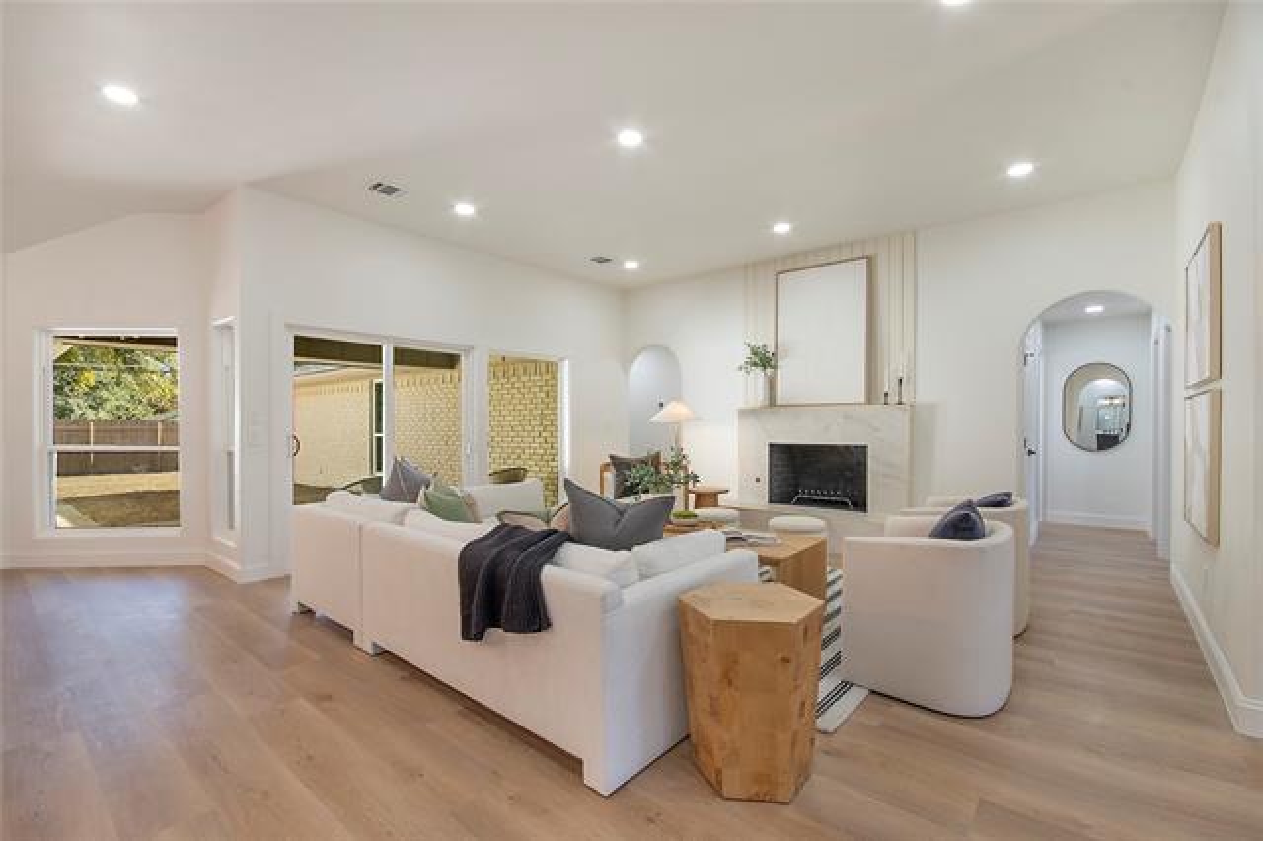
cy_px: 420
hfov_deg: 100.4
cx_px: 632
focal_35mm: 15
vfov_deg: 77.3
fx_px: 526
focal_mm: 10
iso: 100
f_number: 11
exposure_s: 1/20
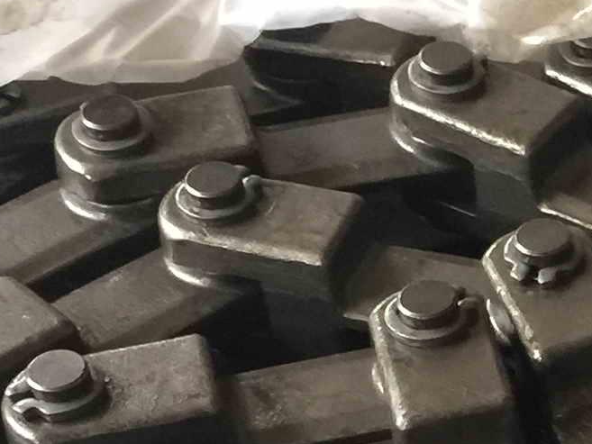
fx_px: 2463
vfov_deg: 9.8
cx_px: 966
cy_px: 778
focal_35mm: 144
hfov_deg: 12.8
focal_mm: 4.15
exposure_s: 1/15
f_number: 2.2
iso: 80
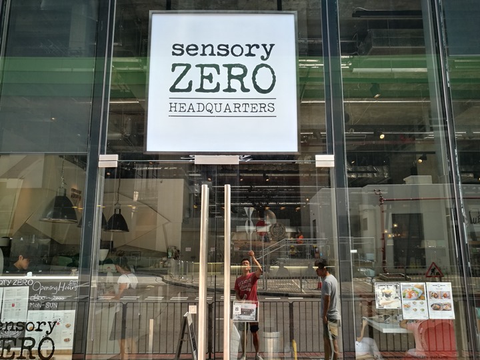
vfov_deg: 51.4
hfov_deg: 65.3
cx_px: 240
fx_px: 374
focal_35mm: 27
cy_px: 180
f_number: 2.2
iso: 50
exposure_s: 1/140
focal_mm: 4.5
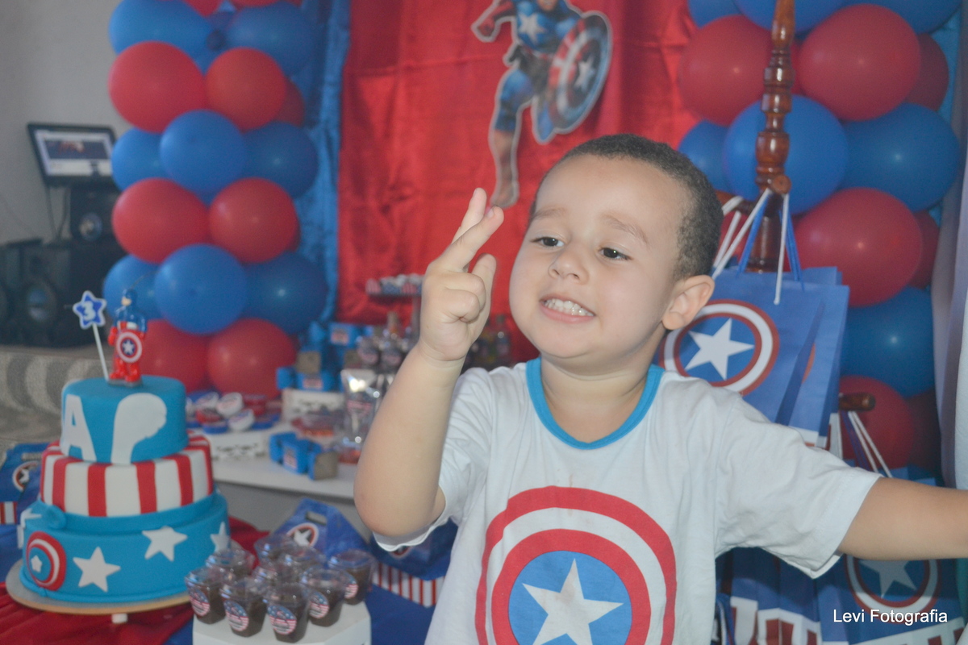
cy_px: 322
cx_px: 484
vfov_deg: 36.9
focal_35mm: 36
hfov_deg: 53.1
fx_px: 968
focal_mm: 24
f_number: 4
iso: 400
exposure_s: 1/60
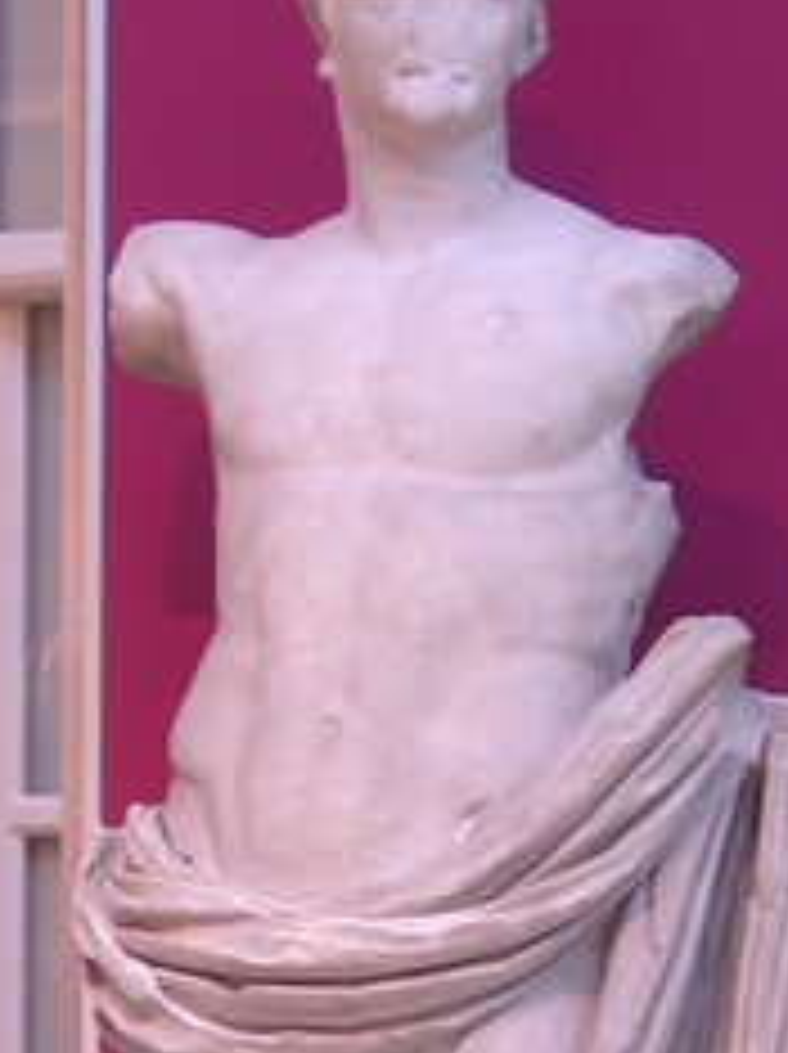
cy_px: 909
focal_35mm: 271
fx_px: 8240
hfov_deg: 5.5
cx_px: 322
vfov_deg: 7.3
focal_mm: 14.1
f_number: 4.7
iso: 154
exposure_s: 1/3.6
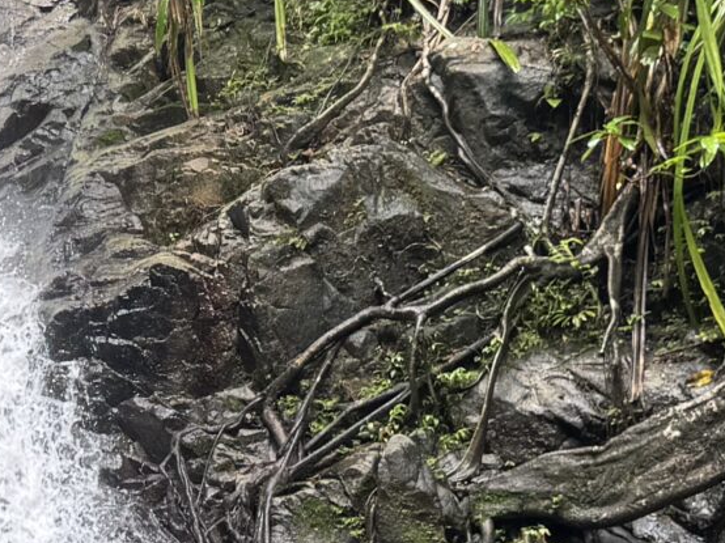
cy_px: 338
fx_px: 2324
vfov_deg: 13.3
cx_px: -310
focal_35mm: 111
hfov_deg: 16.4
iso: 80
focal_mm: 6.76
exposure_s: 1/169
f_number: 1.78
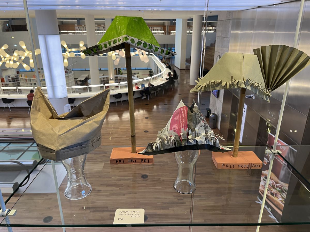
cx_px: 155
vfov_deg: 53.1
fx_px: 233
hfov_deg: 67.3
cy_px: 116
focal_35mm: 26
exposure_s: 1/50
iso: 80
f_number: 1.6
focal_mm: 5.1
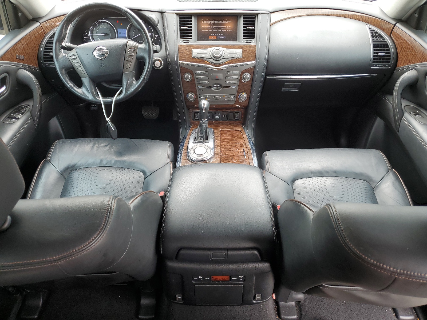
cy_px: 160
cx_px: 214
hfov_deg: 67.3
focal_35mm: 26
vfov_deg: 53.1
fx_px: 321
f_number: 1.5
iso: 50
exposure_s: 1/128
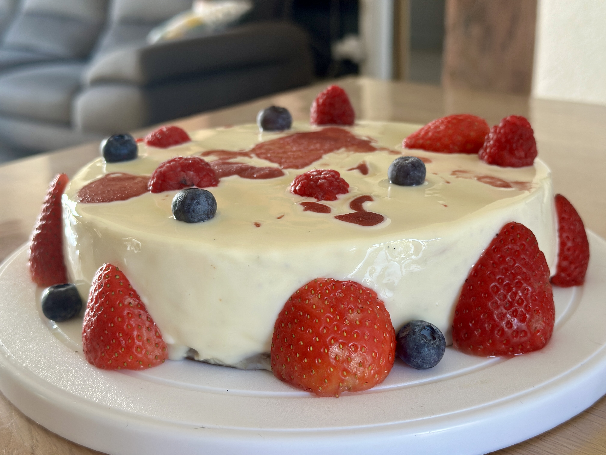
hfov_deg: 39.7
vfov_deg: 30.3
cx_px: 303
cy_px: 228
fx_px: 840
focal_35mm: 48
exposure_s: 1/121
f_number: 1.78
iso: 100
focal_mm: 6.86
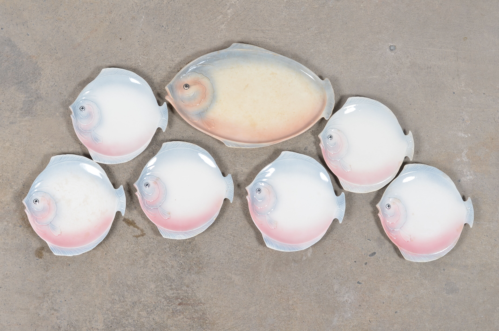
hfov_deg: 27.0
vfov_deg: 18.1
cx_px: 250
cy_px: 166
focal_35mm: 75
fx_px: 1037
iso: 100
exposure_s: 1/125
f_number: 10
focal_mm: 50
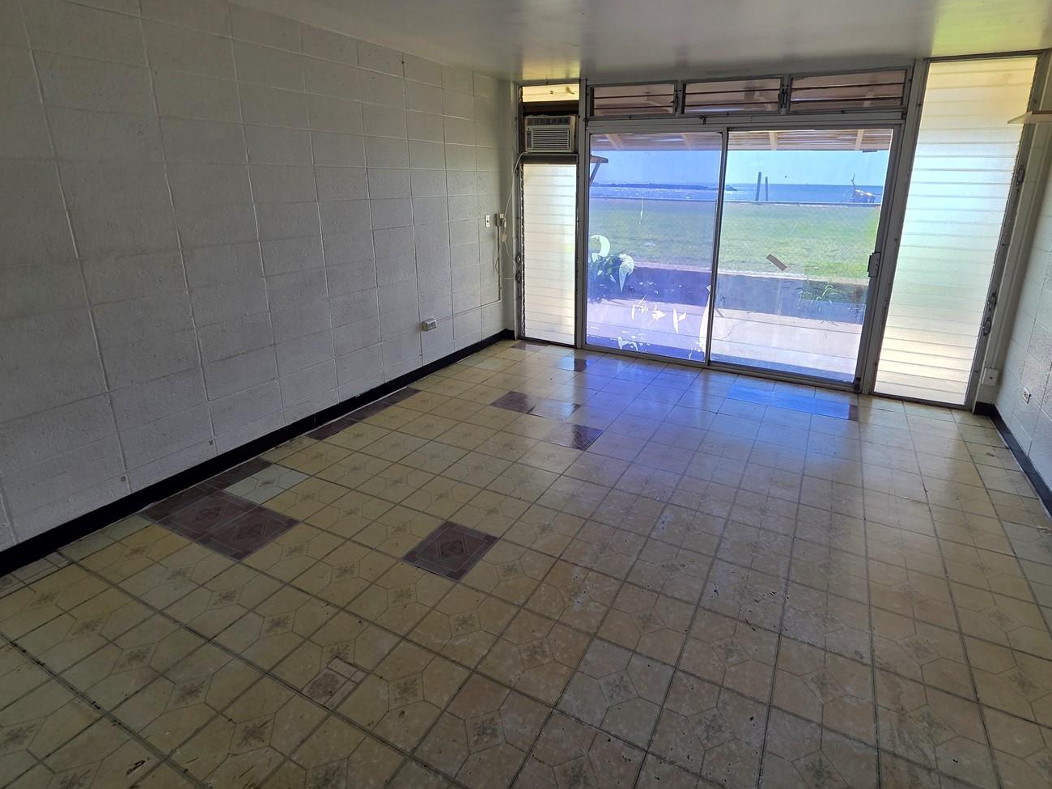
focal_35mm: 16
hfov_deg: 94.1
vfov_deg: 77.5
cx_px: 583
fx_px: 486
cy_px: 328
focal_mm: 2.2
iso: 50
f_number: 2.2
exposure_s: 1/164
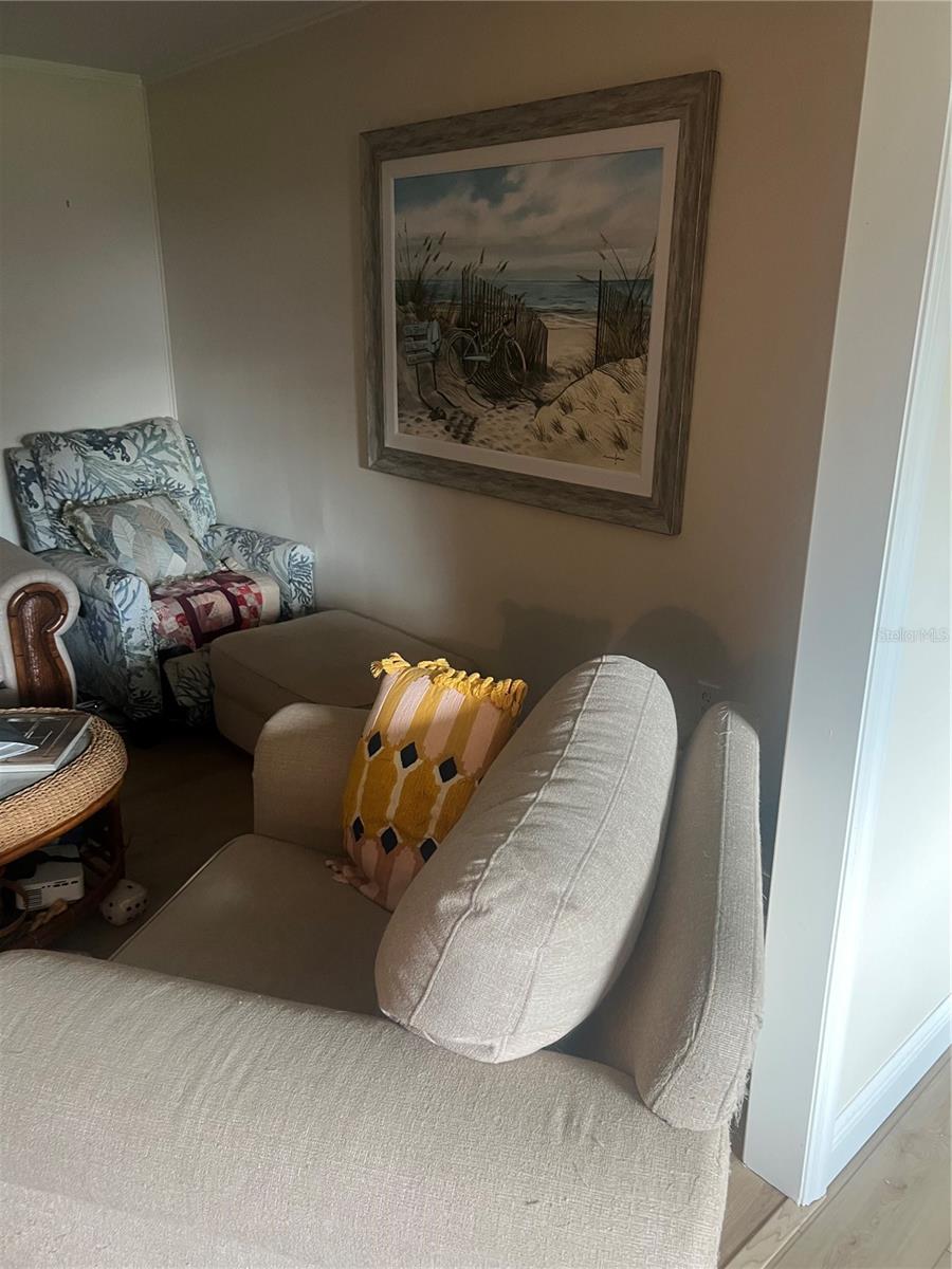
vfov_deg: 67.3
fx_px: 953
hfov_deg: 53.1
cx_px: 476
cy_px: 634
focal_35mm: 26
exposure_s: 1/60
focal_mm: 5.7
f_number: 1.5
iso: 160
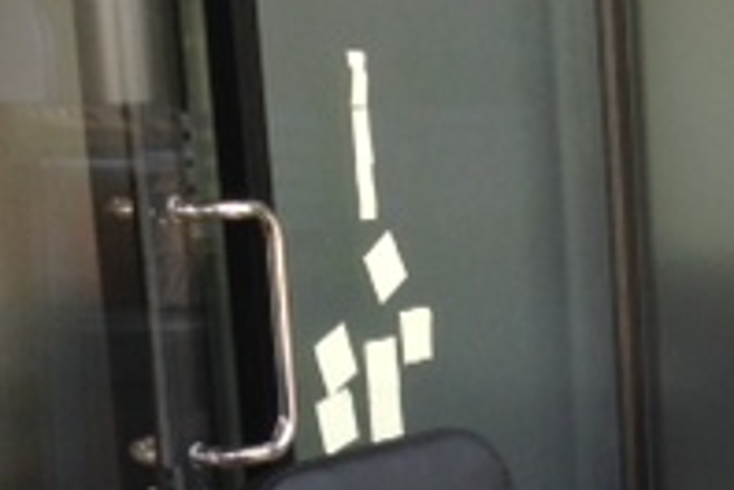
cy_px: 531
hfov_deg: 17.3
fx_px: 2263
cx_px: 945
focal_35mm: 111
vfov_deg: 12.2
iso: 32
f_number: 2.4
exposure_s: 1/40
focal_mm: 3.3
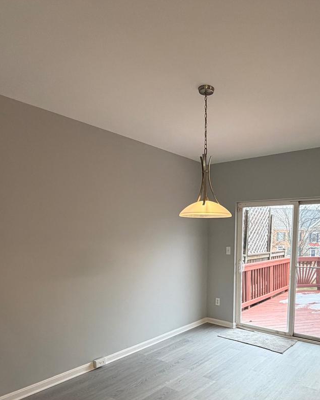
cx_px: 218
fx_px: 296
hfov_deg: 55.4
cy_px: 273
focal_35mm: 25
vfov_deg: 65.9
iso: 125
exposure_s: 1/120
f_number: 2.2
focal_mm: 2.22
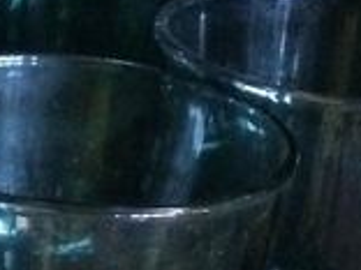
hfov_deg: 10.7
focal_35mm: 173
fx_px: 1804
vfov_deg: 8.6
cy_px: 200
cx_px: -285
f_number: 2.2
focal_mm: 4.12
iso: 800
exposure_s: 1/15
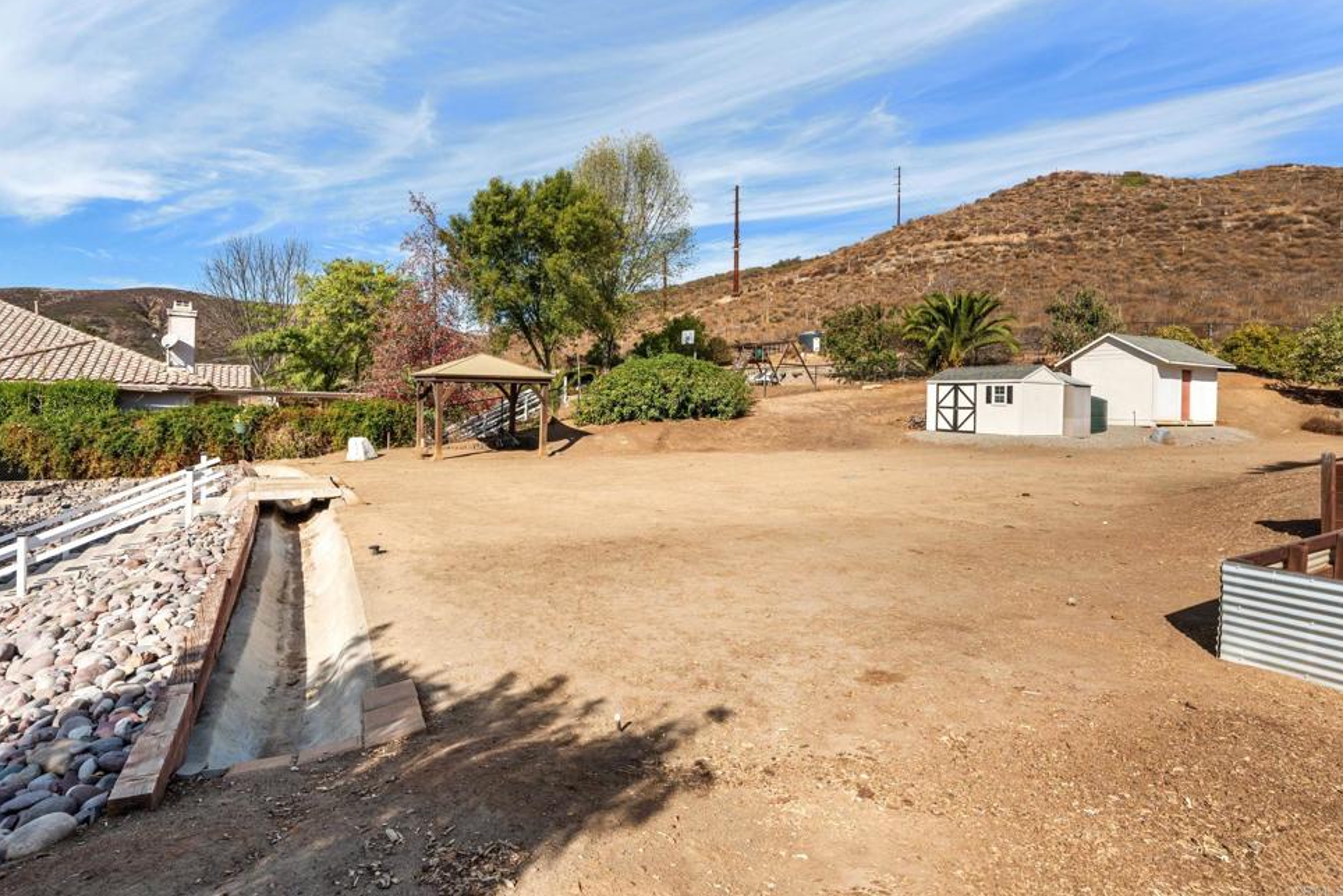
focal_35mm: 18
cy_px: 423
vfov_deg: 68.4
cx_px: 634
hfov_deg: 91.1
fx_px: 658
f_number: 9
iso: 320
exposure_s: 1/1000
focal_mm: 16.6
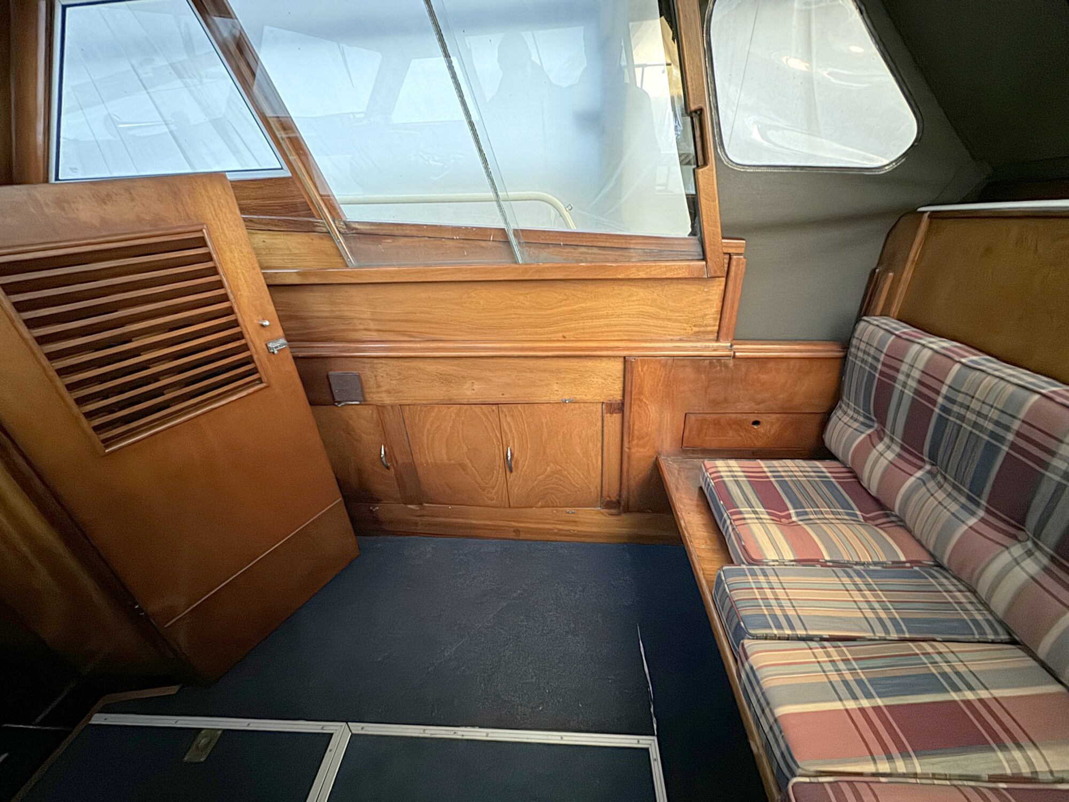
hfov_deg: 102.1
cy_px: 401
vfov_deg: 85.7
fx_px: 432
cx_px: 534
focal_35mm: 14
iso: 640
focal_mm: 2.22
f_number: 2.2
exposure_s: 1/11
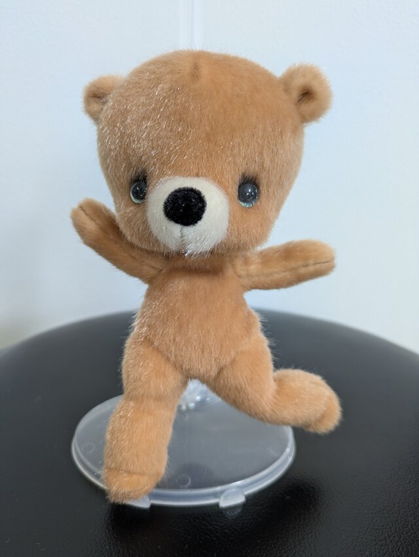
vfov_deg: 69.4
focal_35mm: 25
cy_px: 278
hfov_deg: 54.9
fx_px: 403
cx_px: 210
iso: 171
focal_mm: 5.43
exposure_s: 1/24
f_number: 1.89
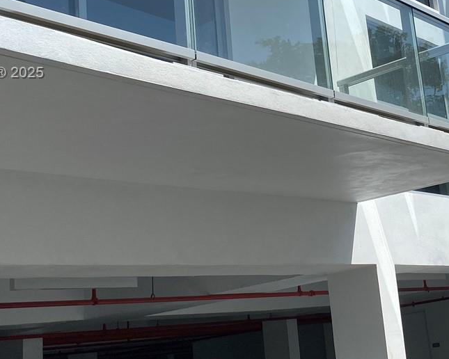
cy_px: 74
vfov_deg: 23.9
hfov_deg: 29.1
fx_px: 837
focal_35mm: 63
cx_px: 378
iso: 32
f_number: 1.8
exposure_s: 1/3610
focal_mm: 4.25
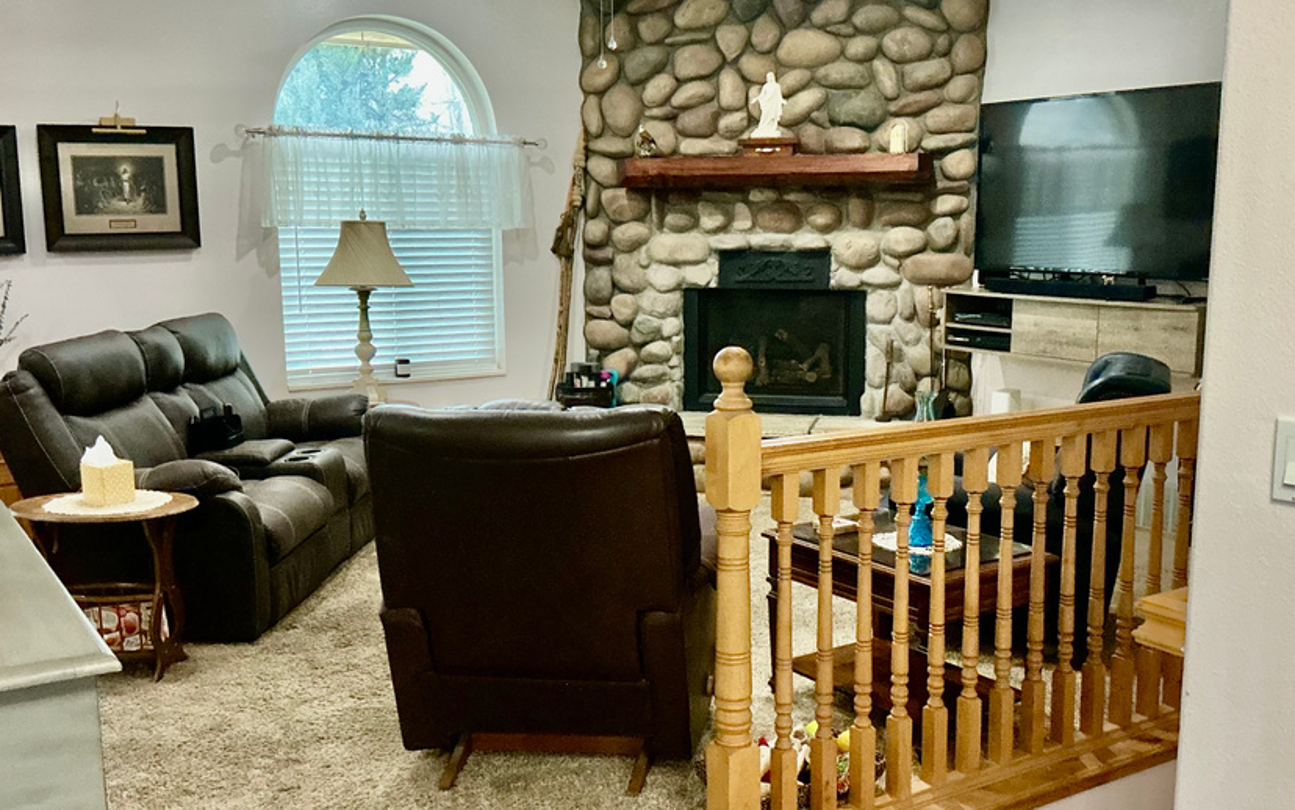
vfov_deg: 33.6
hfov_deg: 51.5
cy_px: 441
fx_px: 1341
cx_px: 682
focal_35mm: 38
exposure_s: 1/60
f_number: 1.8
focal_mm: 3
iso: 200
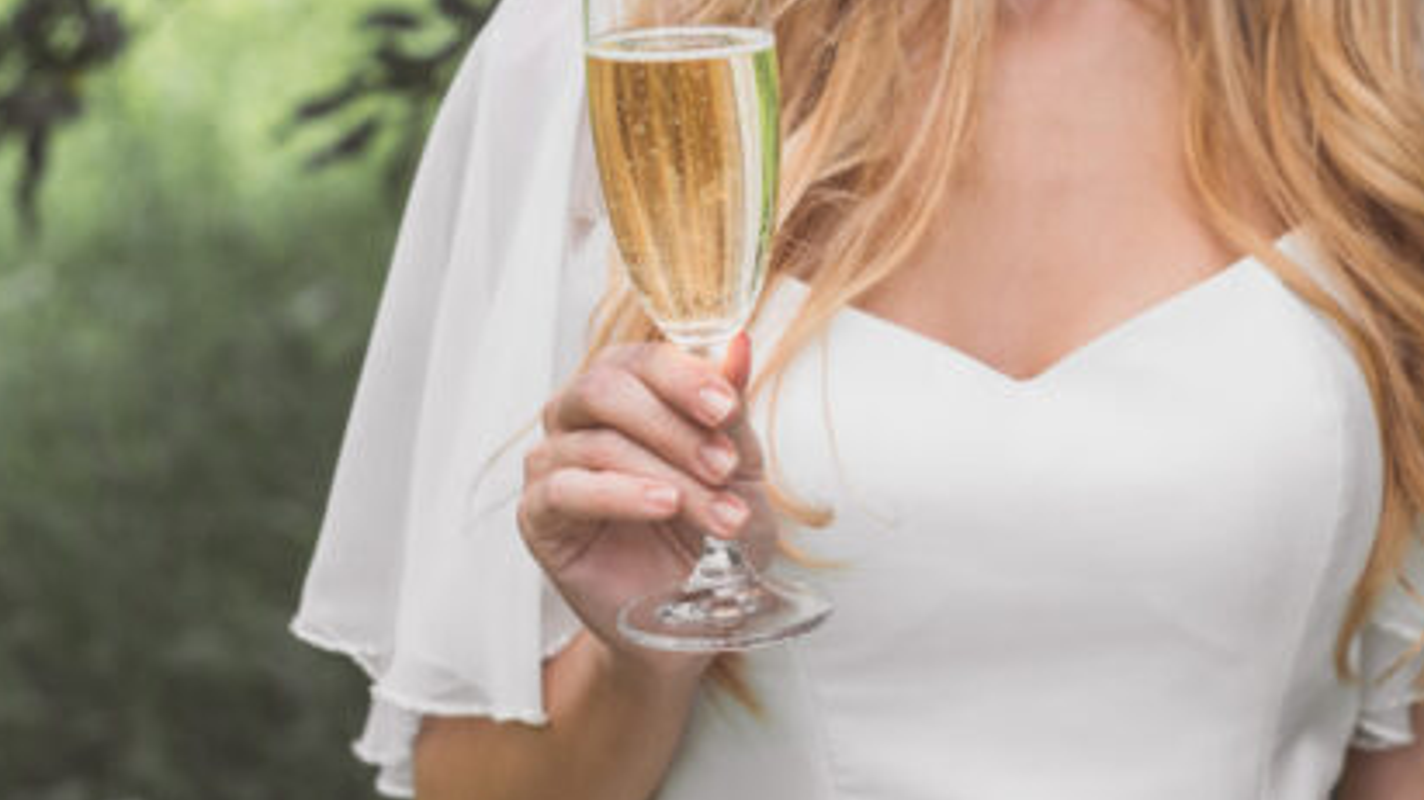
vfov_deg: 12.3
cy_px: 431
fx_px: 3700
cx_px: 1088
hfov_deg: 21.6
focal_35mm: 98
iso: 125
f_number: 3.5
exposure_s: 1/400
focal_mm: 50
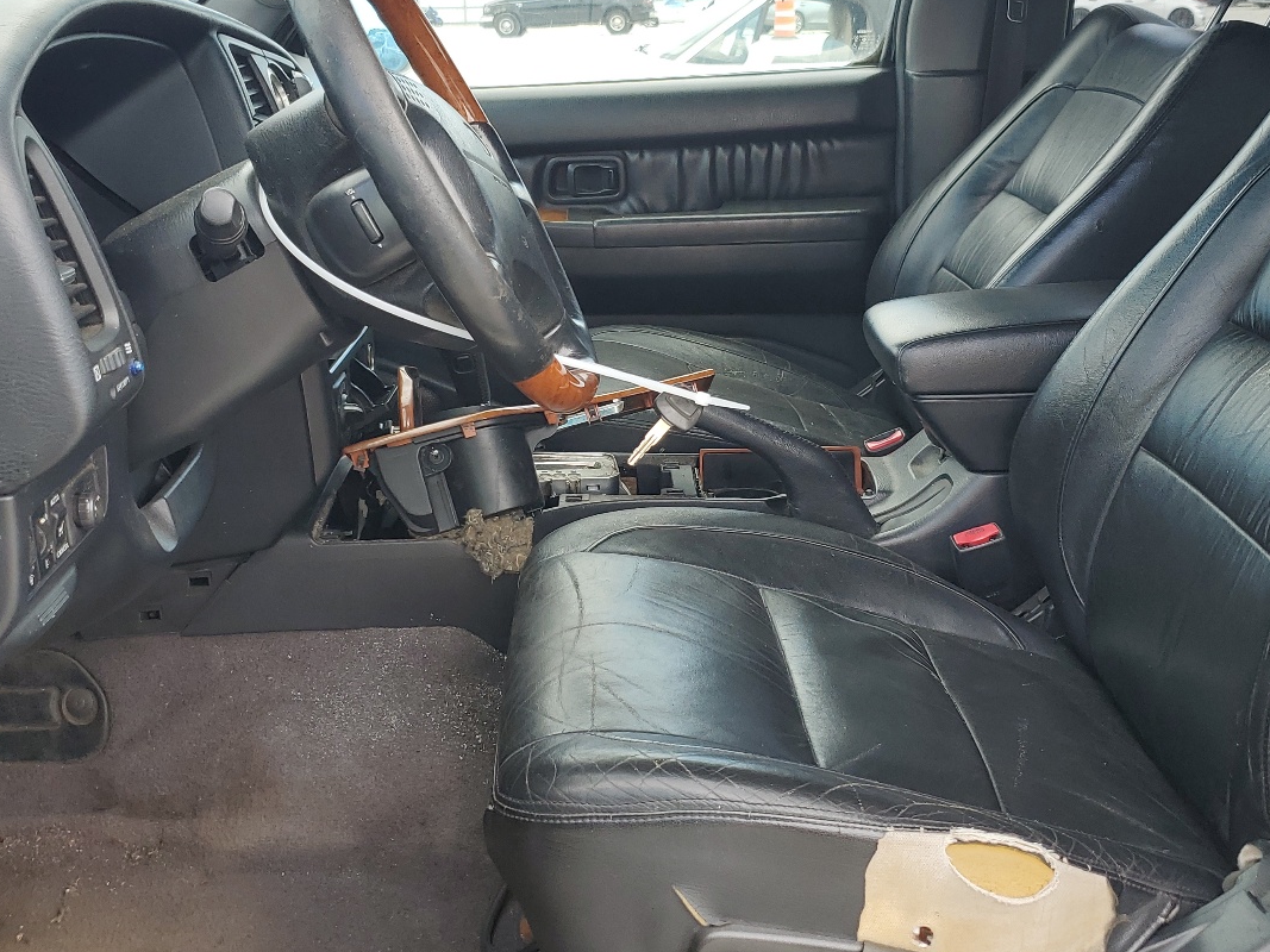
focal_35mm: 39
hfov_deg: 47.9
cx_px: 651
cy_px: 418
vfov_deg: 36.8
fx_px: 1431
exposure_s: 1/323
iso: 50
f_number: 1.5
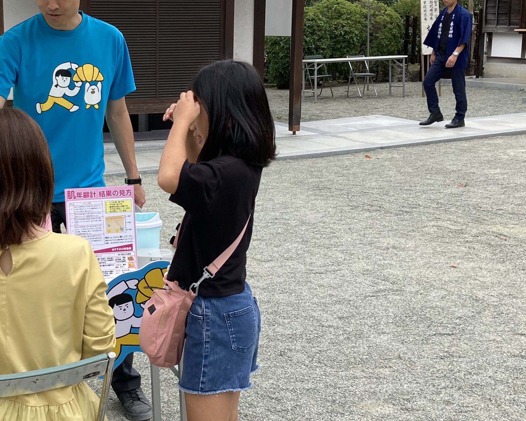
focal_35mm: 59
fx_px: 918
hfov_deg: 31.6
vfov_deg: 25.8
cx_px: 164
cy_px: 205
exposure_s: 1/533
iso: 20
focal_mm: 3.99
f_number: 1.8
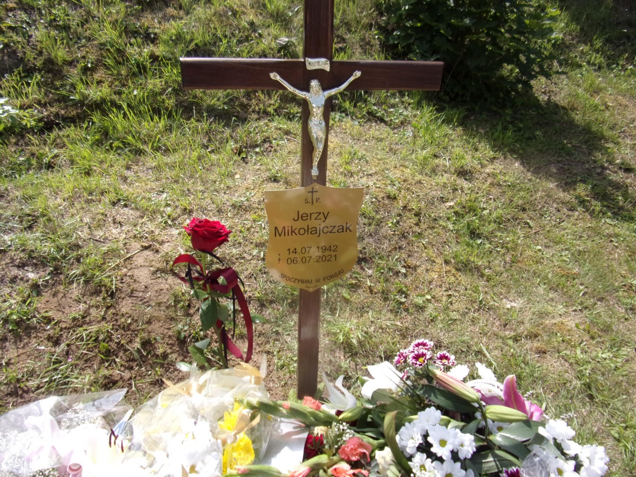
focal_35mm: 24
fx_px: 441
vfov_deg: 56.8
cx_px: 318
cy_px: 238
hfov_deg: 71.6
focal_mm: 4.3
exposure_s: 1/640
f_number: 3.3
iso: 80
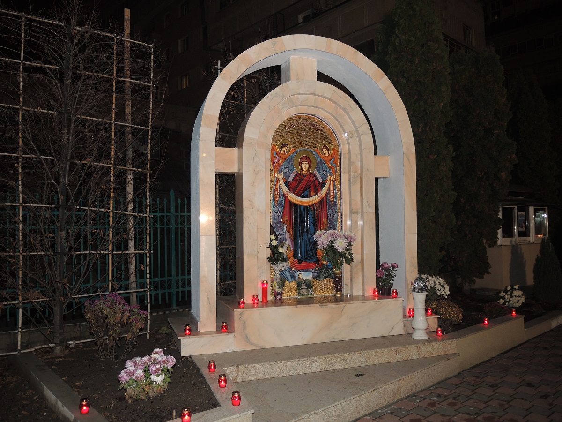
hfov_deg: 63.4
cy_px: 211
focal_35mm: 28
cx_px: 281
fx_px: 455
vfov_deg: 49.7
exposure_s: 1/30
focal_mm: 6
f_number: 2
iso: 200
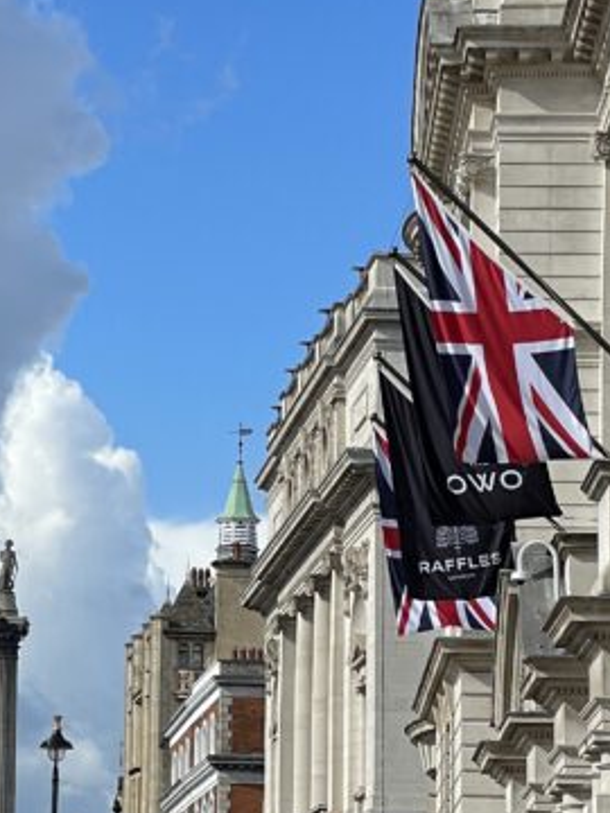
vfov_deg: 13.3
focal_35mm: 148
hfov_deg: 10.0
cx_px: 88
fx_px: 3477
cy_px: 513
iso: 25
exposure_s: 1/1410
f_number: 2
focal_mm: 6
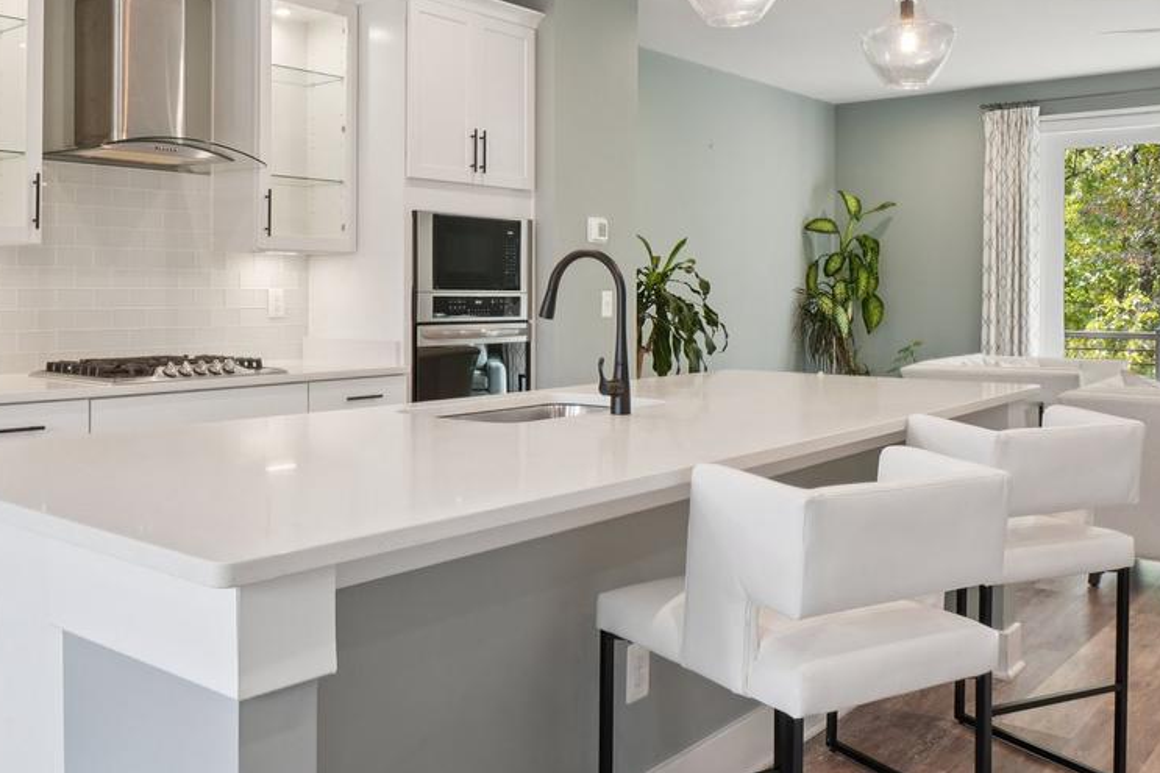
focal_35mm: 32
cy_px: 289
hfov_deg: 58.2
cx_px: 453
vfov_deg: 40.8
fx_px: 1030
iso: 100
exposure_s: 1/8
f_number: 7.1
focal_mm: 11
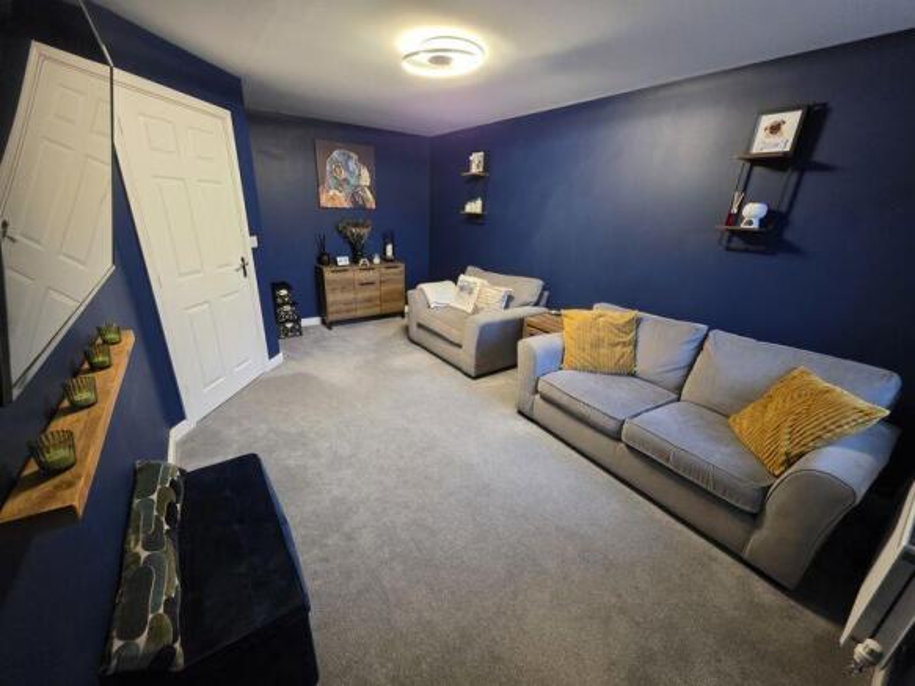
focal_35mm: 13
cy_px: 343
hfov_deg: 106.2
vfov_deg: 89.9
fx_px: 344
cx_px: 458
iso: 1000
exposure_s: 1/33.3
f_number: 1.9
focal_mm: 2.2
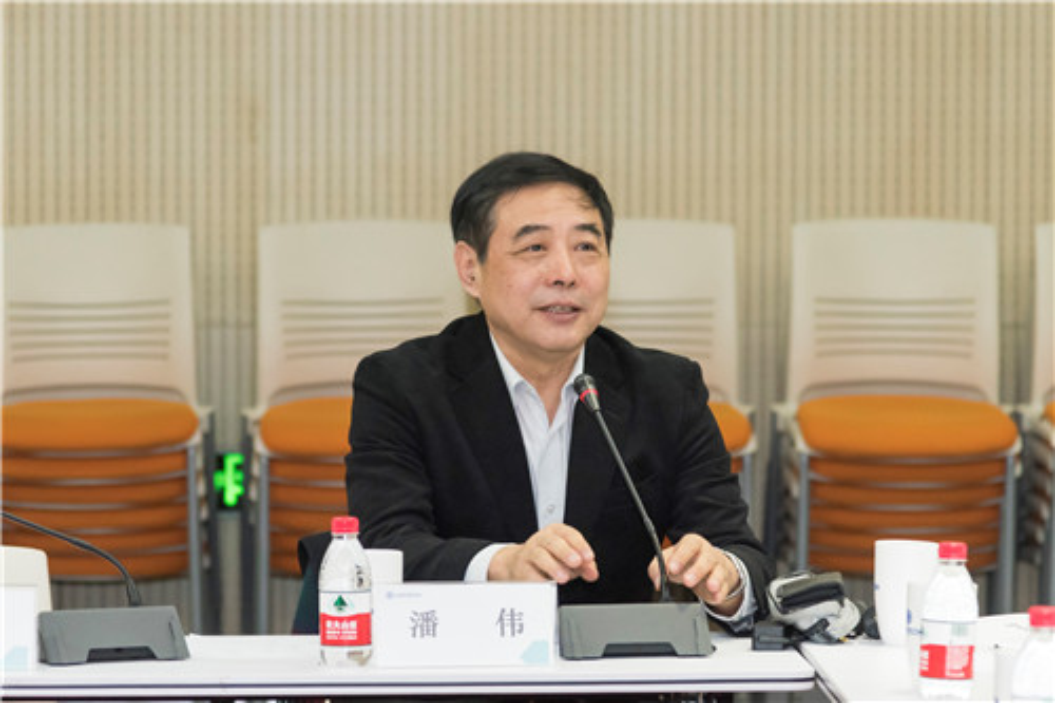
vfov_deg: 11.4
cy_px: 352
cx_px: 528
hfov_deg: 17.1
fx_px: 3515
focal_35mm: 120
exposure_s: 1/125
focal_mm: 120
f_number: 4
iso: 1600
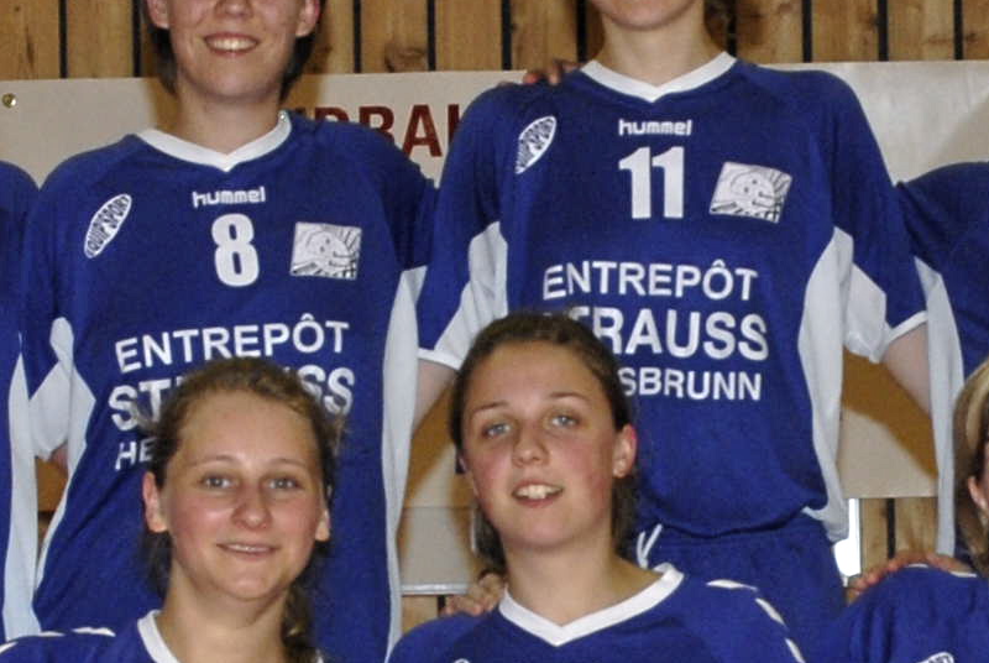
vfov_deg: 7.6
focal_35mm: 181
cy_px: 588
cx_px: 790
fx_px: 4991
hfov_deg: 11.3
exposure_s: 1/60
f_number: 8
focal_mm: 25
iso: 250
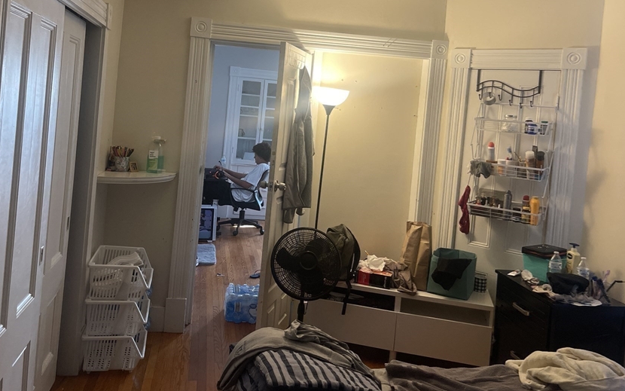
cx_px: 297
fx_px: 579
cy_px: 114
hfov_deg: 56.7
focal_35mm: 34
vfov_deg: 36.7
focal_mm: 5.1
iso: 200
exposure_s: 1/60
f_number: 1.6
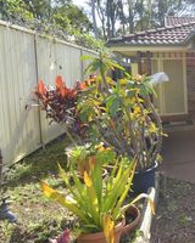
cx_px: 246
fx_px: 238
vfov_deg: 53.5
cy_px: 88
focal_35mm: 33
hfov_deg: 33.8
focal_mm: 10
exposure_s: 1/160
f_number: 6.3
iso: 100
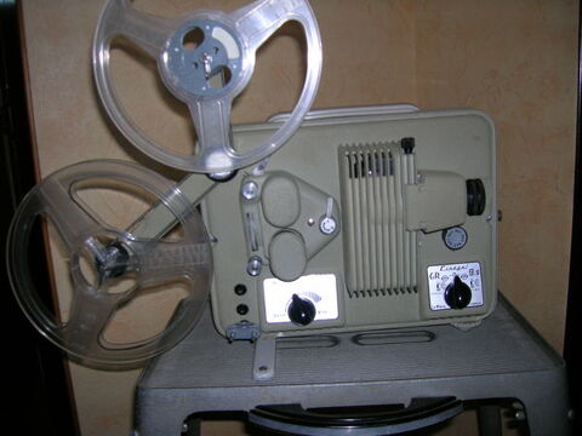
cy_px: 218
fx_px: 572
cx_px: 291
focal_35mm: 34
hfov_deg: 54.0
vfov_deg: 41.8
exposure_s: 1/60.1
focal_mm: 5.7
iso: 50
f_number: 2.9
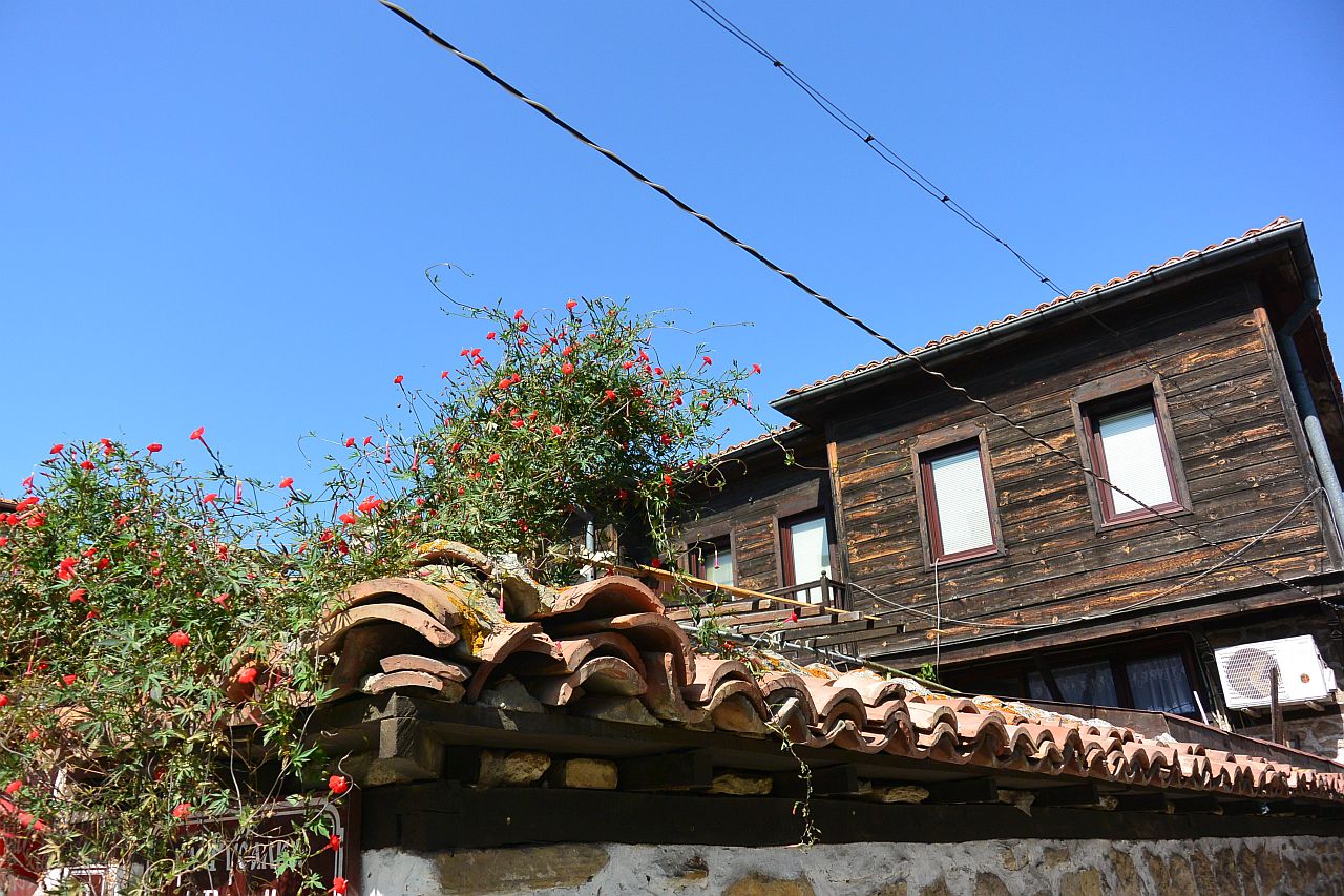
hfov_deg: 67.4
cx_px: 672
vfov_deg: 47.9
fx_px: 1008
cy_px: 448
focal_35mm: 27
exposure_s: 1/1000
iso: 160
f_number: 5
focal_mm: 10
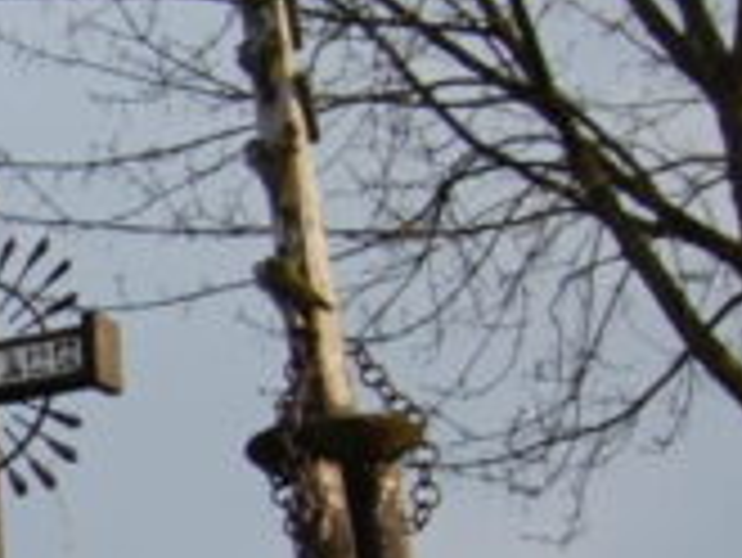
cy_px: 670
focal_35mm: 204
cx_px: -958
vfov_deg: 7.2
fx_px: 4376
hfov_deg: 8.9
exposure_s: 1/800
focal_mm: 26
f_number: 4.5
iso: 200
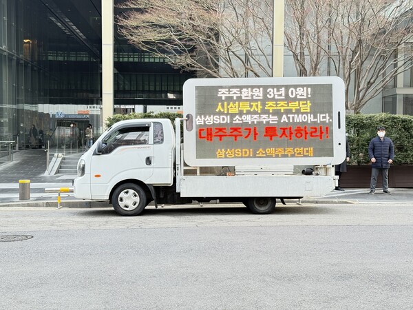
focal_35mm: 48
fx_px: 573
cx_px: 206
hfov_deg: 39.7
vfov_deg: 30.3
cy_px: 155
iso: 200
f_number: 1.78
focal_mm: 6.76
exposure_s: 1/154
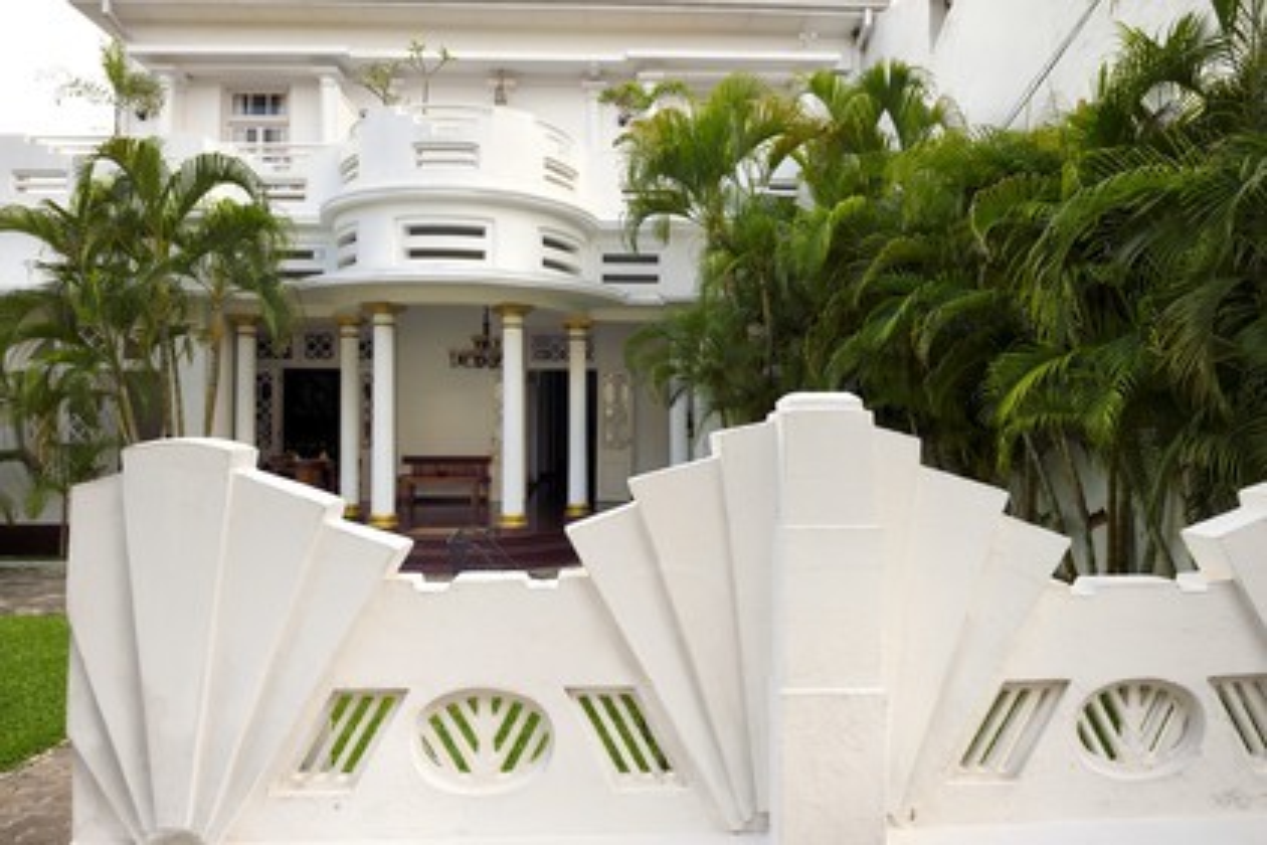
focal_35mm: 24
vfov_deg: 53.1
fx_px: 845
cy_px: 422
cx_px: 634
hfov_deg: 73.7
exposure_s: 1/60
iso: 400
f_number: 10
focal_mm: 24
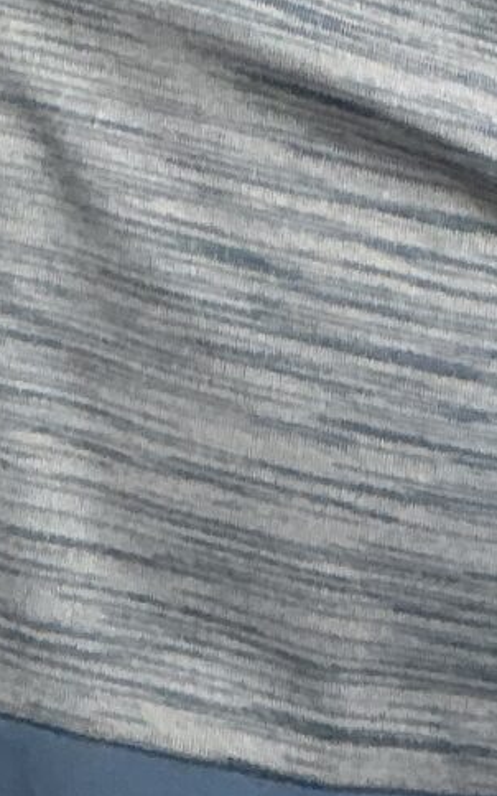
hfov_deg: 8.0
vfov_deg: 10.7
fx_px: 3531
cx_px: 89
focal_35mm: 163
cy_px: -1203
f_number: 1.8
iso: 80
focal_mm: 3
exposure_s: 1/50
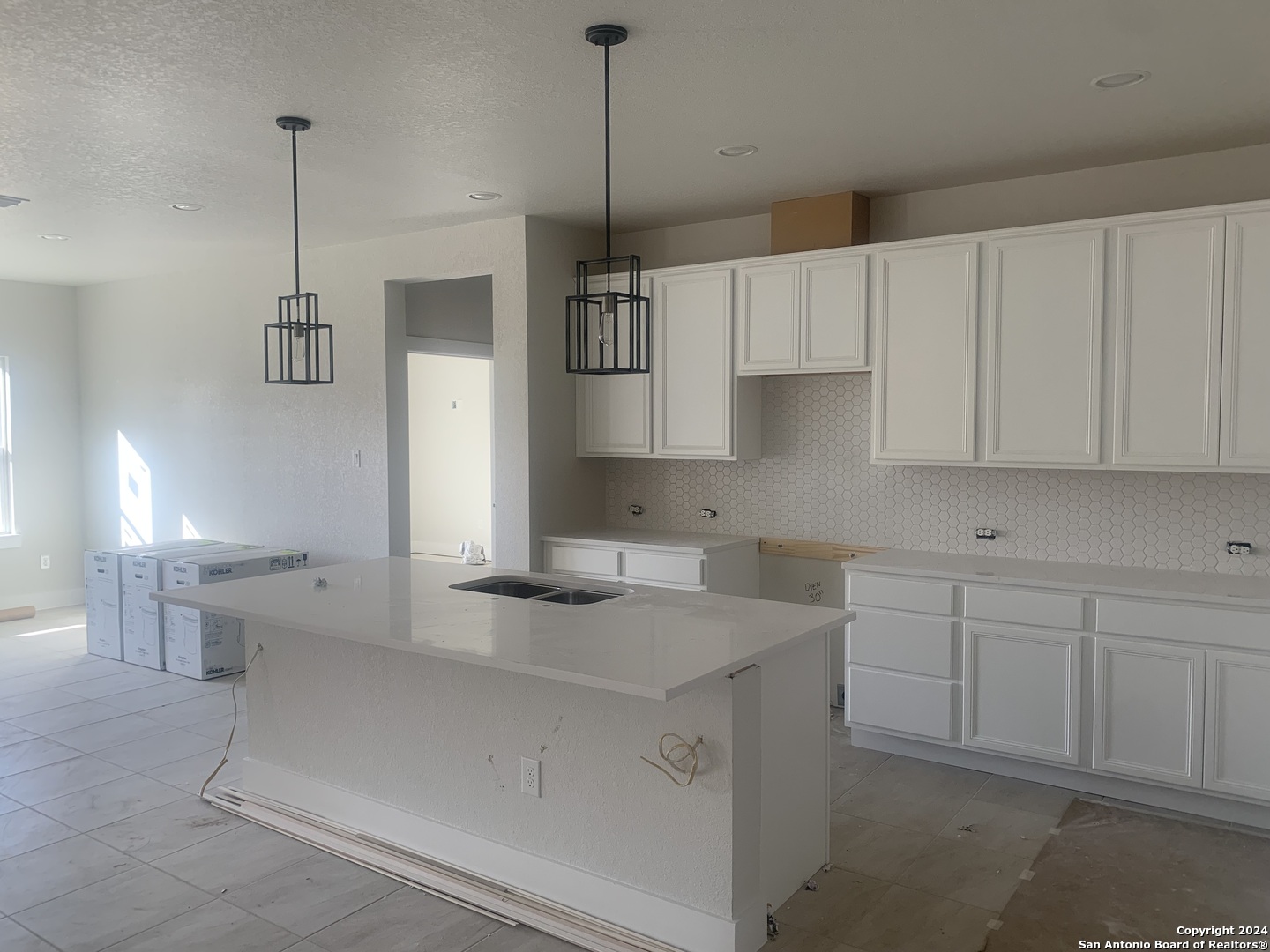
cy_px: 476
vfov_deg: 53.1
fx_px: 954
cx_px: 635
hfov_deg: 67.3
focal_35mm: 26
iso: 64
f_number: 1.8
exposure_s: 1/121
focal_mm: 4.25
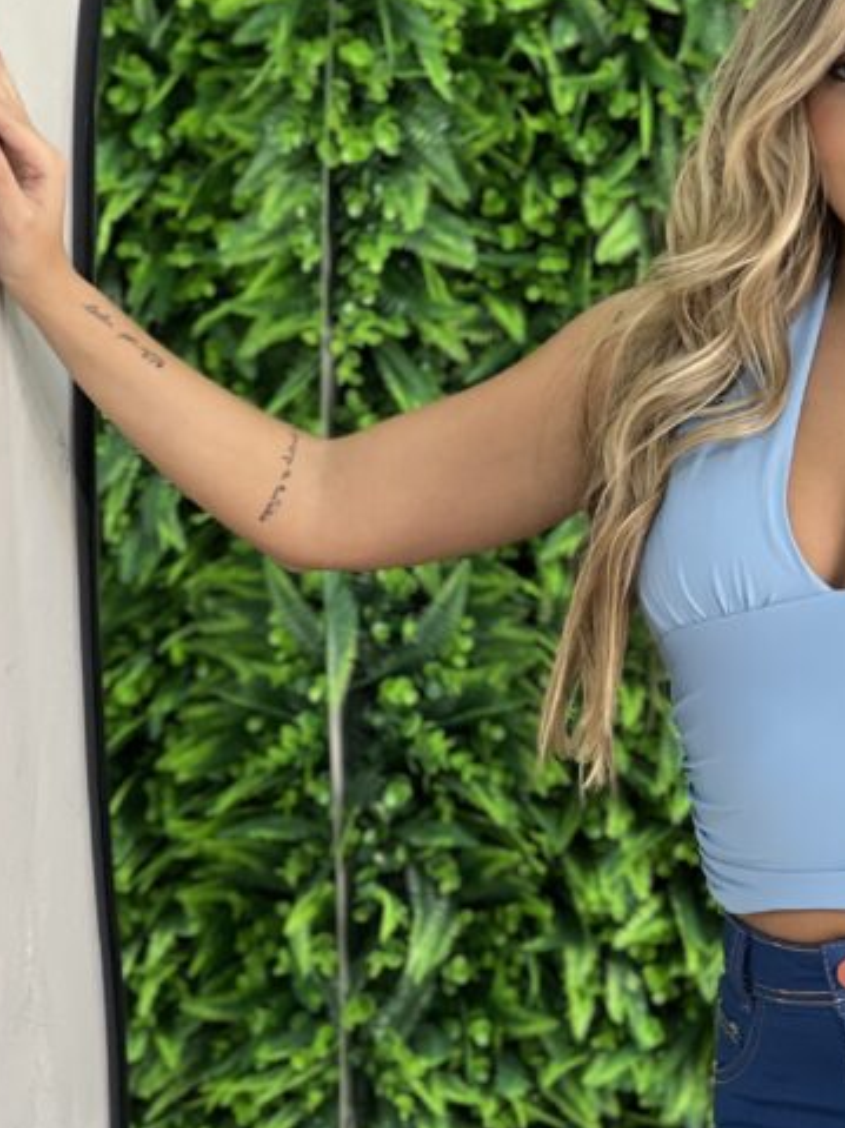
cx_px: 683
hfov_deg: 9.9
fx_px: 4884
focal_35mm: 150
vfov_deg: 13.1
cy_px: 807
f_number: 2.8
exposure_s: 1/60
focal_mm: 9
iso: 160
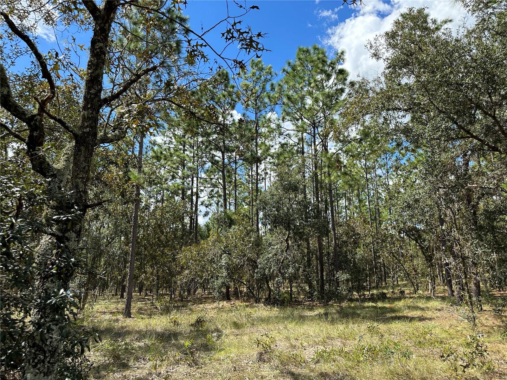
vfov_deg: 56.8
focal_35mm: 24
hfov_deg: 71.6
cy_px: 190
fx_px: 352
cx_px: 254
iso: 80
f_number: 1.78
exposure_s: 1/2110
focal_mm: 6.86
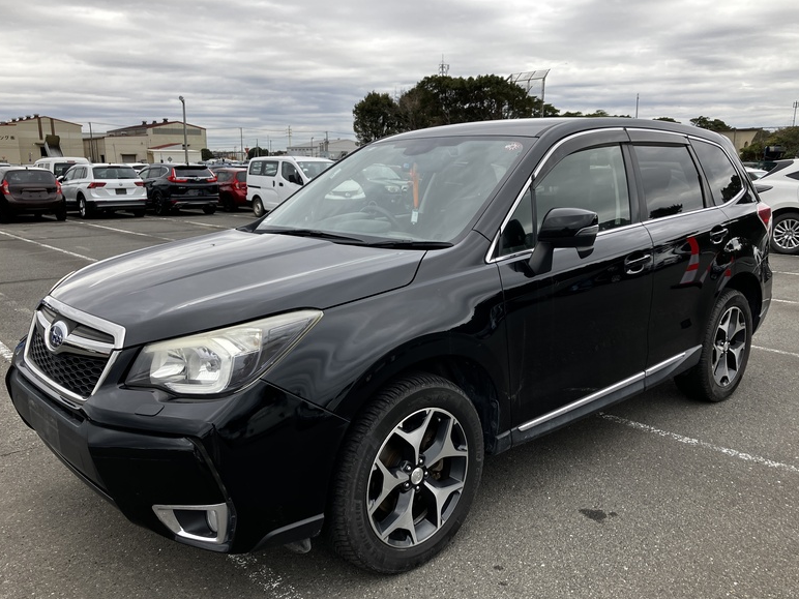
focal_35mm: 29
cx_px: 400
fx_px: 669
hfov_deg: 61.7
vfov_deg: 48.2
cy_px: 308
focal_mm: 3.99
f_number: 1.8
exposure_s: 1/298
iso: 32
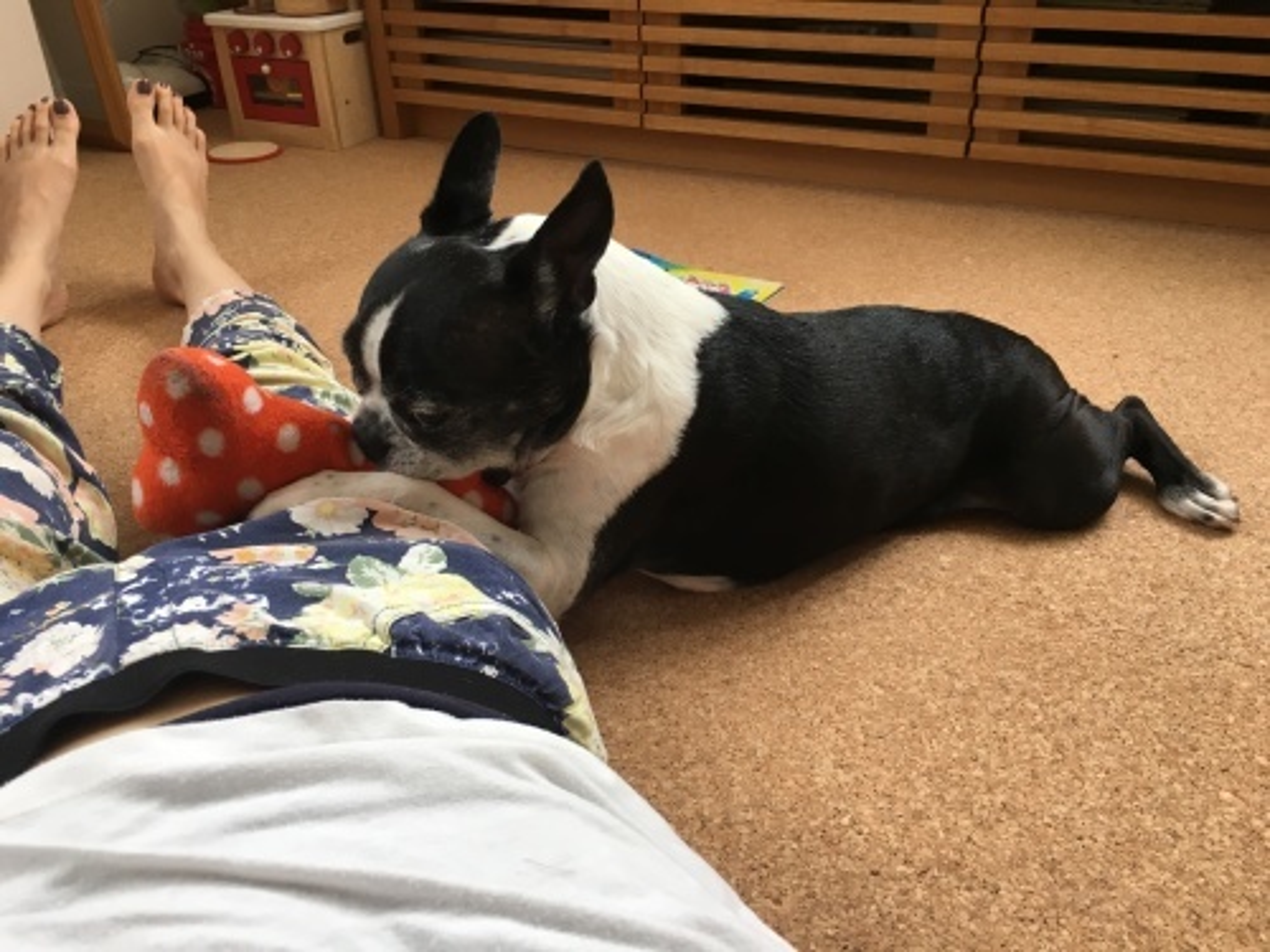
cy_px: 476
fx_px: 1064
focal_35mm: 29
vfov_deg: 48.2
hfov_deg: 61.7
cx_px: 635
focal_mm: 4.15
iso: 25
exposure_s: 1/30
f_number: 2.2
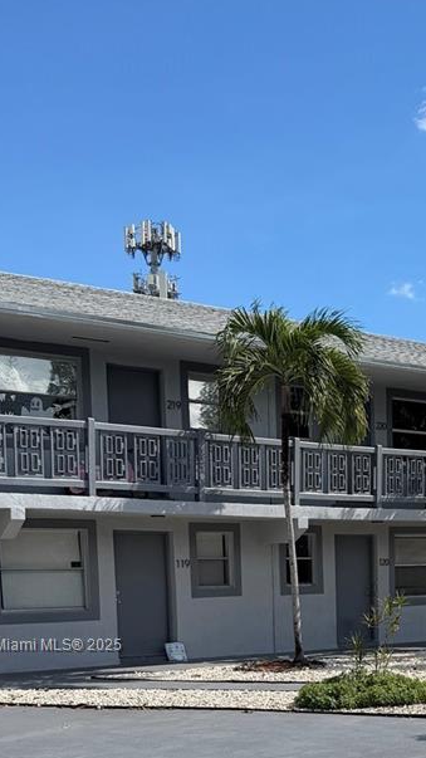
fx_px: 1045
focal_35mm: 52
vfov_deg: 37.8
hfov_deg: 21.9
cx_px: 457
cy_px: 646
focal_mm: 6.76
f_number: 1.78
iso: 80
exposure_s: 1/4975
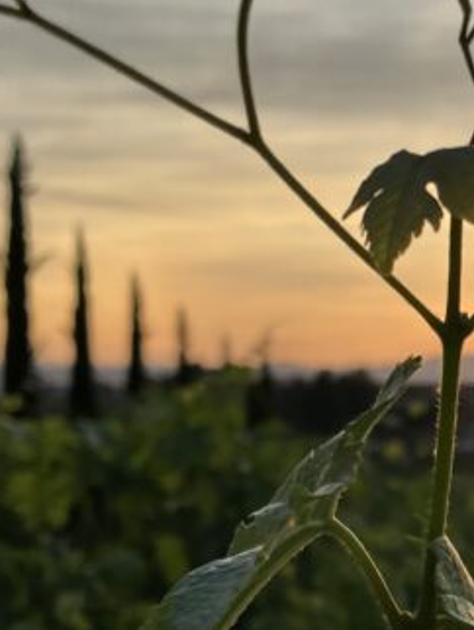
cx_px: 662
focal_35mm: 89
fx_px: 1623
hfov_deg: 15.6
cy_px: 423
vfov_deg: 21.9
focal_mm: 3.99
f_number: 1.8
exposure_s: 1/592
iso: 32
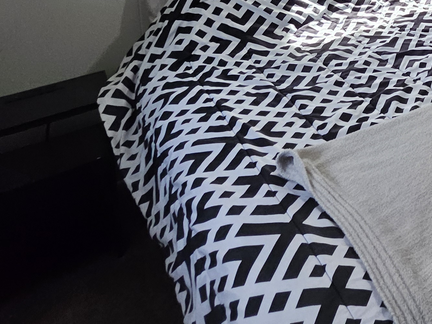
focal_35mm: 39
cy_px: -128
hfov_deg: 36.4
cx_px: 524
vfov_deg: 28.2
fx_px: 487
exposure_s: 1/60
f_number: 2.2
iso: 125
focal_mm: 1.74
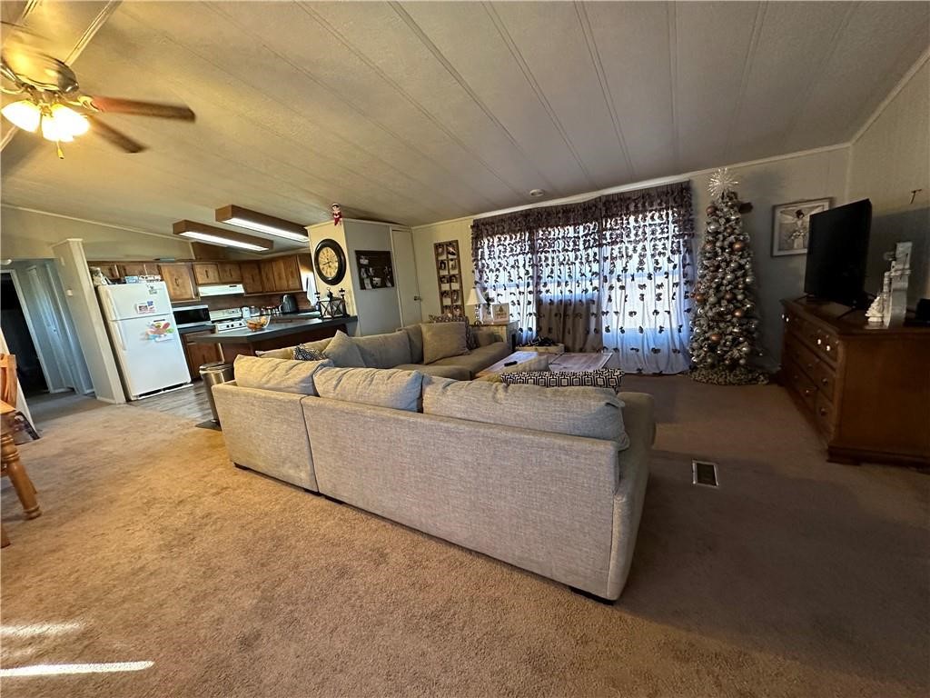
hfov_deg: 102.1
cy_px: 349
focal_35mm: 14
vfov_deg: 85.7
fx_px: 376
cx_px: 465
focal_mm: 2.22
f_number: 2.2
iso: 400
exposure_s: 1/60
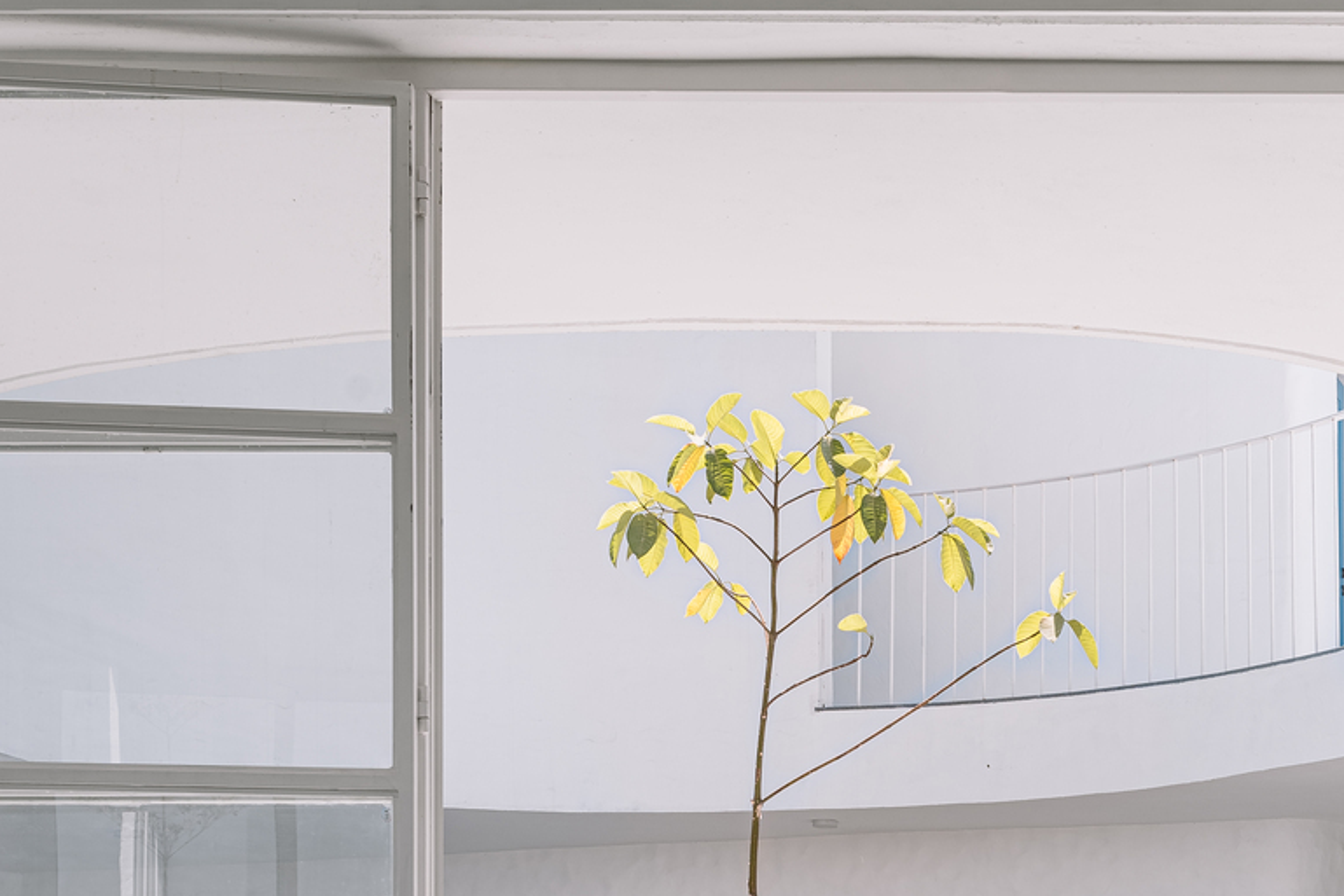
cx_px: 1400
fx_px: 3398
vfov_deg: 14.5
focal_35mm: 91
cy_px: 1087
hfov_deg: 21.4
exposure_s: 1/20
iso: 64
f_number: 10
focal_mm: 35
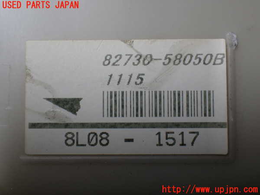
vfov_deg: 35.1
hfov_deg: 45.8
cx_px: 130
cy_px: 98
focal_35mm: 41
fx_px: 308
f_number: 2.8
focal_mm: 7.31
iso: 125
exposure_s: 1/160
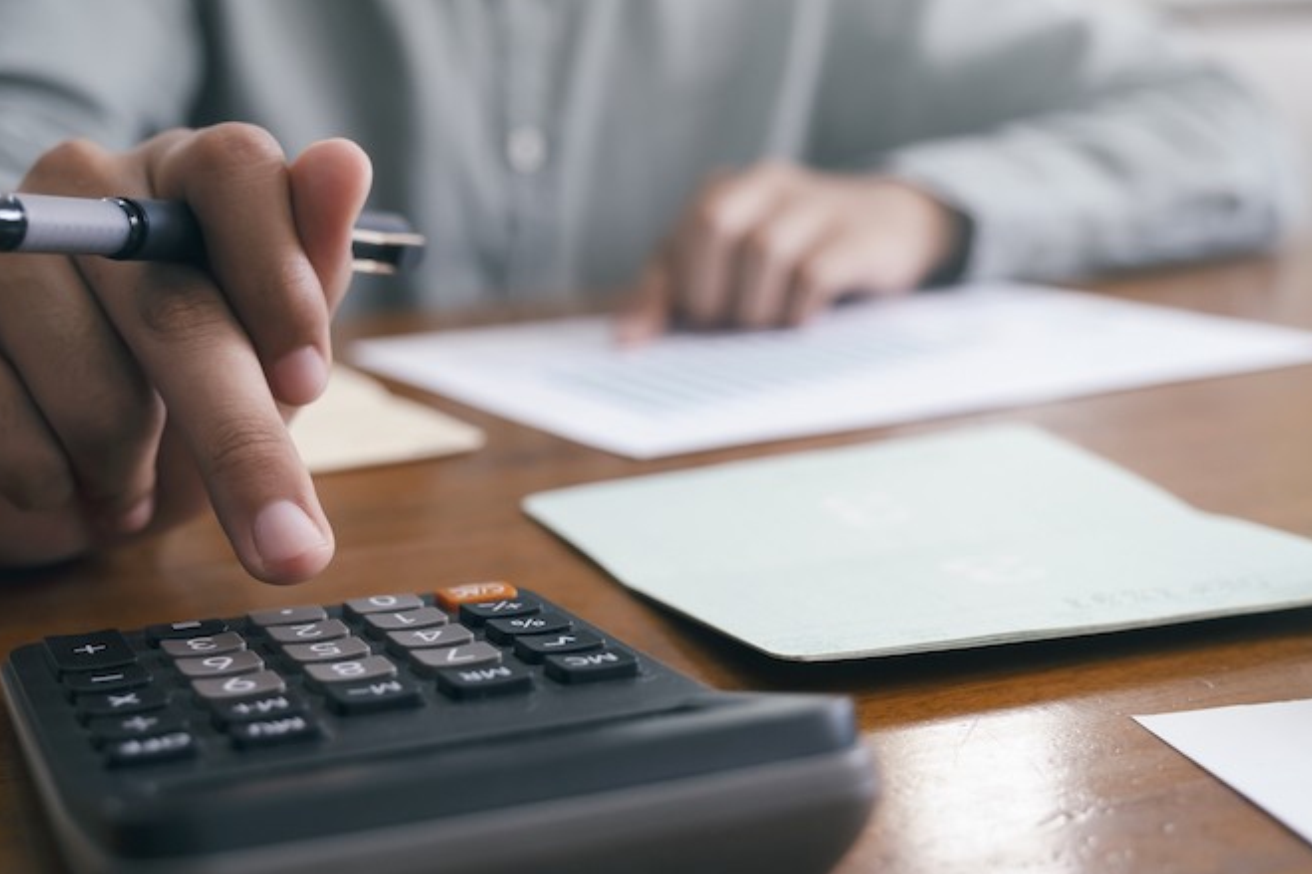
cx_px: 567
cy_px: 417
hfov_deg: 38.8
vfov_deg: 26.5
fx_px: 1858
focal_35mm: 51
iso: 320
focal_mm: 28.3
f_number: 2.8
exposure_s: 1/80
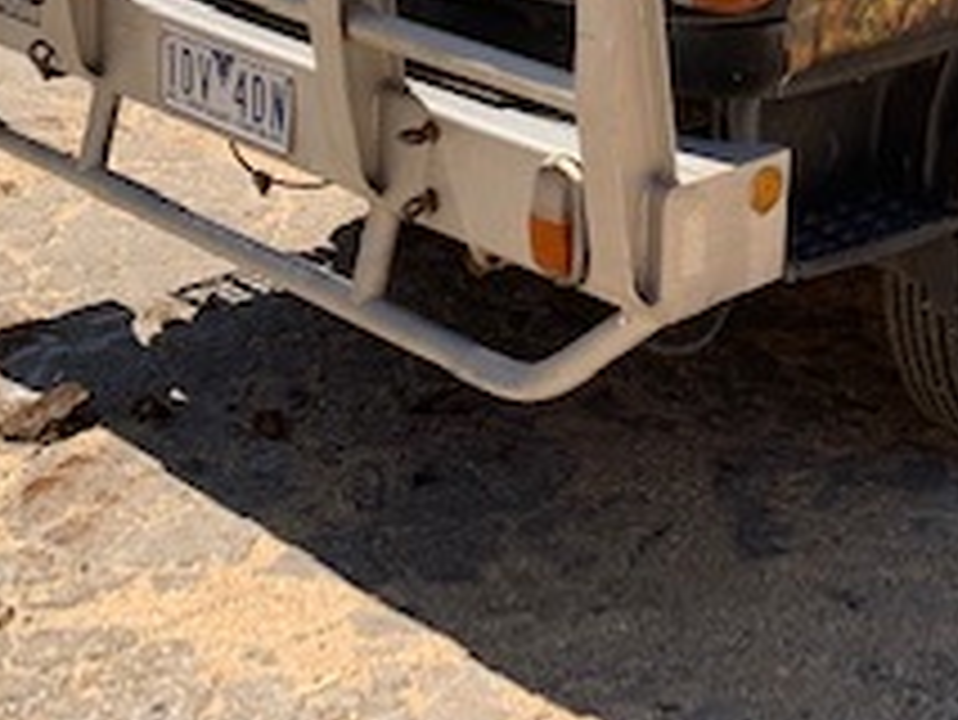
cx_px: 985
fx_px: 2160
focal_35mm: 78
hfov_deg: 23.8
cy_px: -356
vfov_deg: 17.1
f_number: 1.8
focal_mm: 4.25
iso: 25
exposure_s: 1/2160
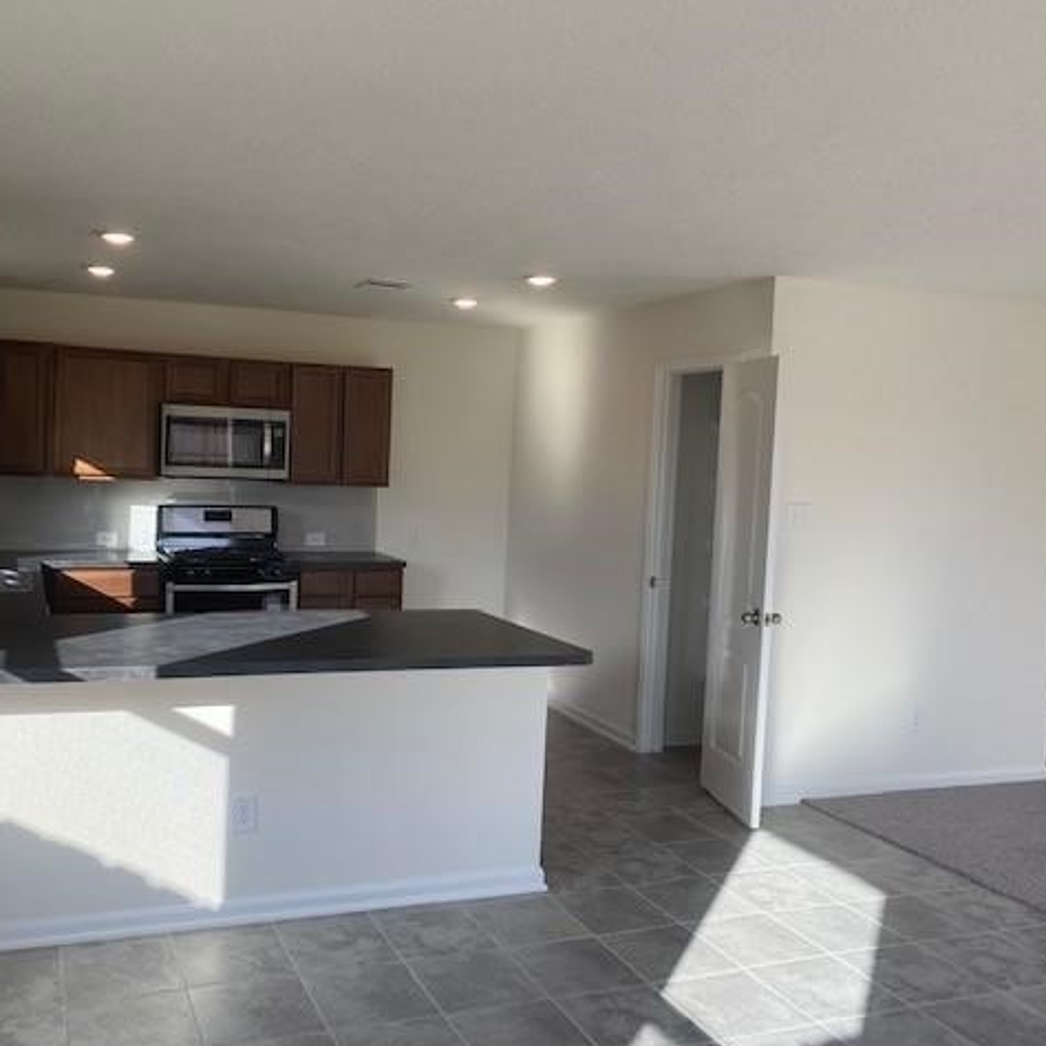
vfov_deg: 52.5
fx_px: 1060
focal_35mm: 31
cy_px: 523
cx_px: 406
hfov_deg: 52.1
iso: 32
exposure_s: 1/391
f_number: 1.8
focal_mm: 4.25
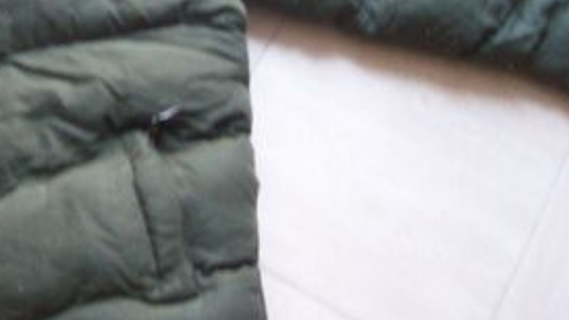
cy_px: -37
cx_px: 10
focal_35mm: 86
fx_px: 1297
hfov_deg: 23.8
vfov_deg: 13.7
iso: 200
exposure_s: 1/8
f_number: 2.7
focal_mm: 6
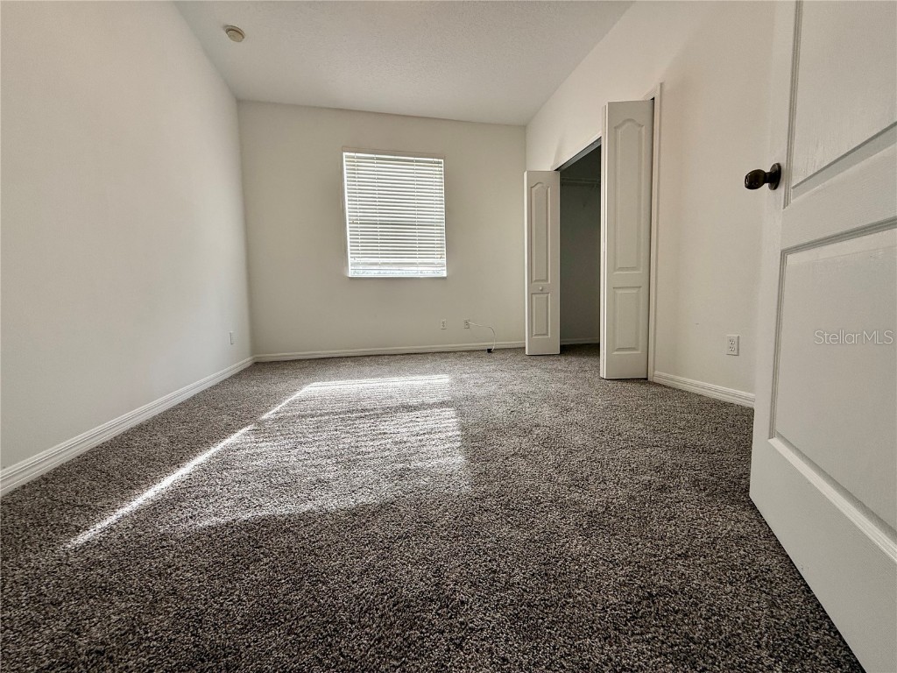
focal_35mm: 14
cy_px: 336
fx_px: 363
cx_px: 448
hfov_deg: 102.1
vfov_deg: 85.7
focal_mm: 2.22
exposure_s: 1/99
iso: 80
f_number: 2.2
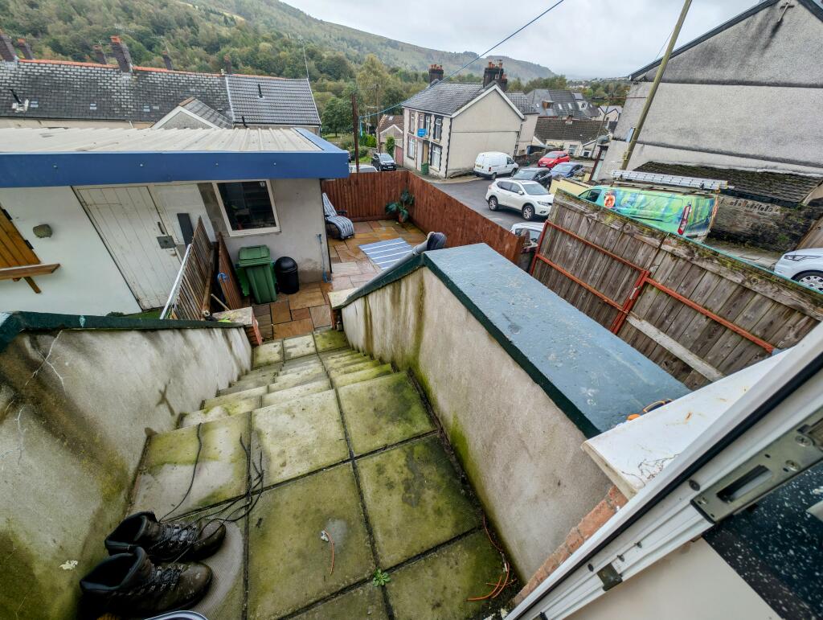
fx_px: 286
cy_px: 310
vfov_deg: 94.6
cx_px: 412
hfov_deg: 110.5
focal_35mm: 12
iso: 41
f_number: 1.95
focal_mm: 2.23
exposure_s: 1/269
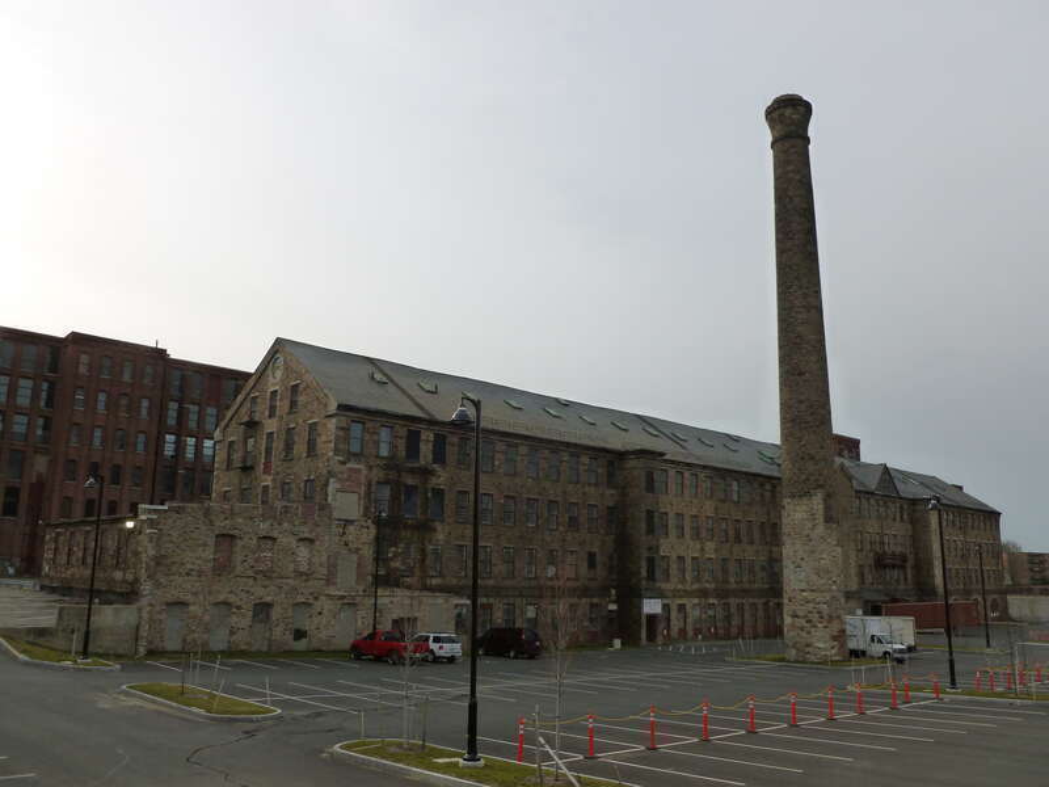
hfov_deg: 63.4
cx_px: 524
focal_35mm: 28
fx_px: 849
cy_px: 394
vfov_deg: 49.7
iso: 160
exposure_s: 1/1000
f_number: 3.3
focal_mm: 5
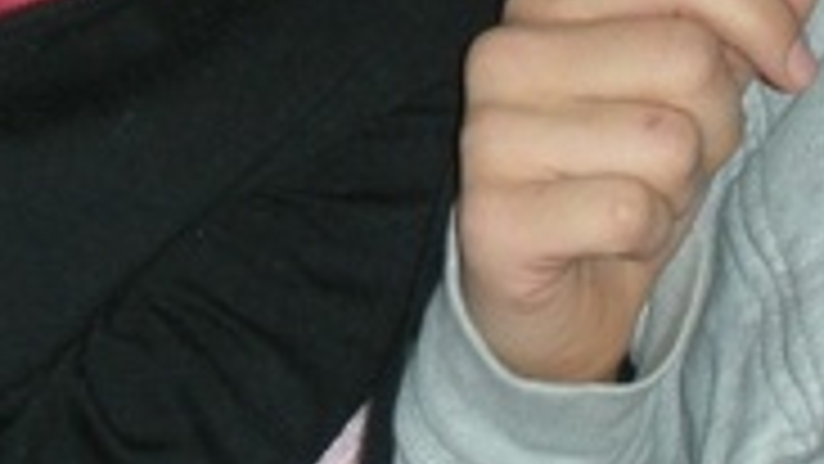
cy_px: -635
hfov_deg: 9.9
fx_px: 4742
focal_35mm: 217
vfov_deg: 5.4
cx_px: 153
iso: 87
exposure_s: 1/60
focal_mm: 7.7
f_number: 3.2
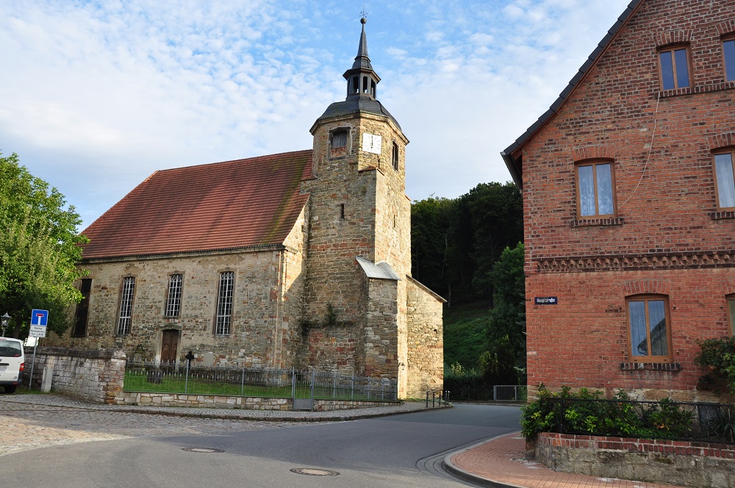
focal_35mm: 30
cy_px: 244
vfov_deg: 43.5
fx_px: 612
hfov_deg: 62.0
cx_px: 368
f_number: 9
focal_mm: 20
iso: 200
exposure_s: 1/100
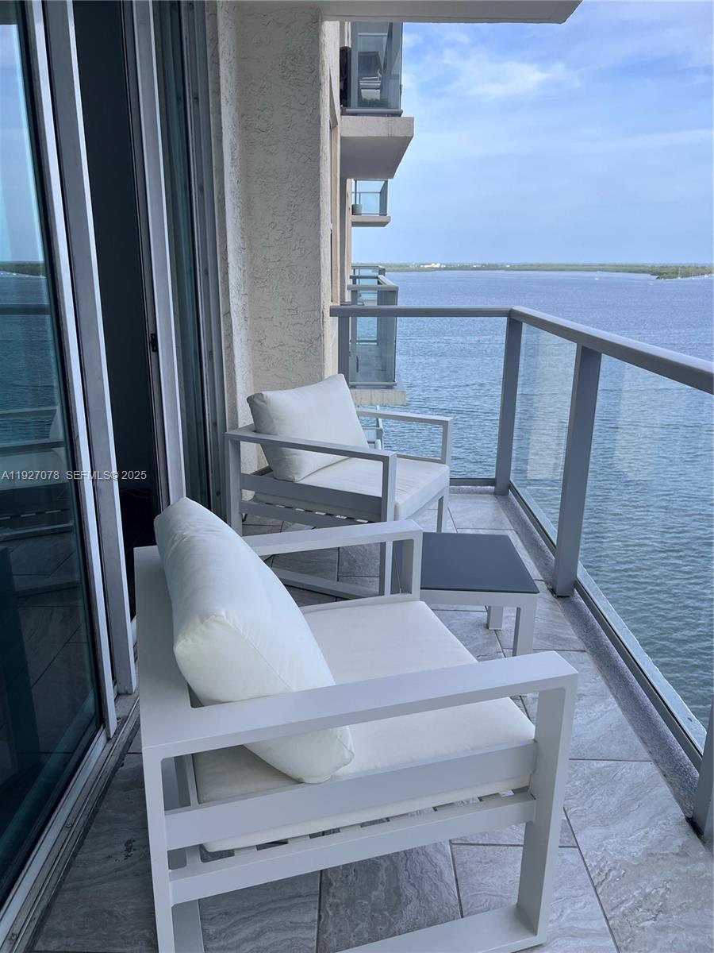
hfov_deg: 53.1
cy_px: 476
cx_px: 357
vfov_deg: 67.3
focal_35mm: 26
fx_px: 715
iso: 50
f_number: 1.5
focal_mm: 5.7
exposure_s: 1/1468
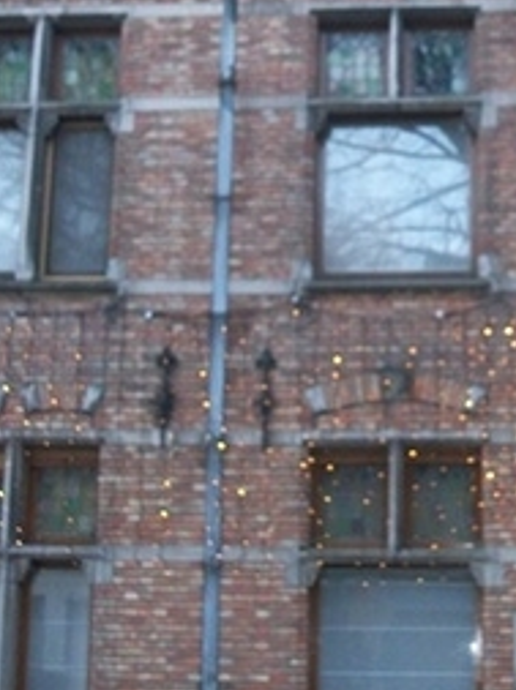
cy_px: 123
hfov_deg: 19.2
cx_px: 374
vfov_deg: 25.2
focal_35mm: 76
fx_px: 1514
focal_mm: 5.7
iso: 200
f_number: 2.9
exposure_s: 1/60
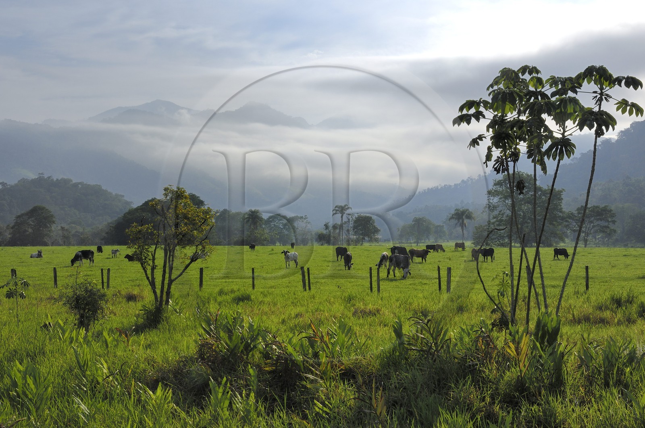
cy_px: 214
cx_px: 322
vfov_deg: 28.0
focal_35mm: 48
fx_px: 859
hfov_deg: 41.2
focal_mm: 32
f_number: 14
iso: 100
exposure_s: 1/160
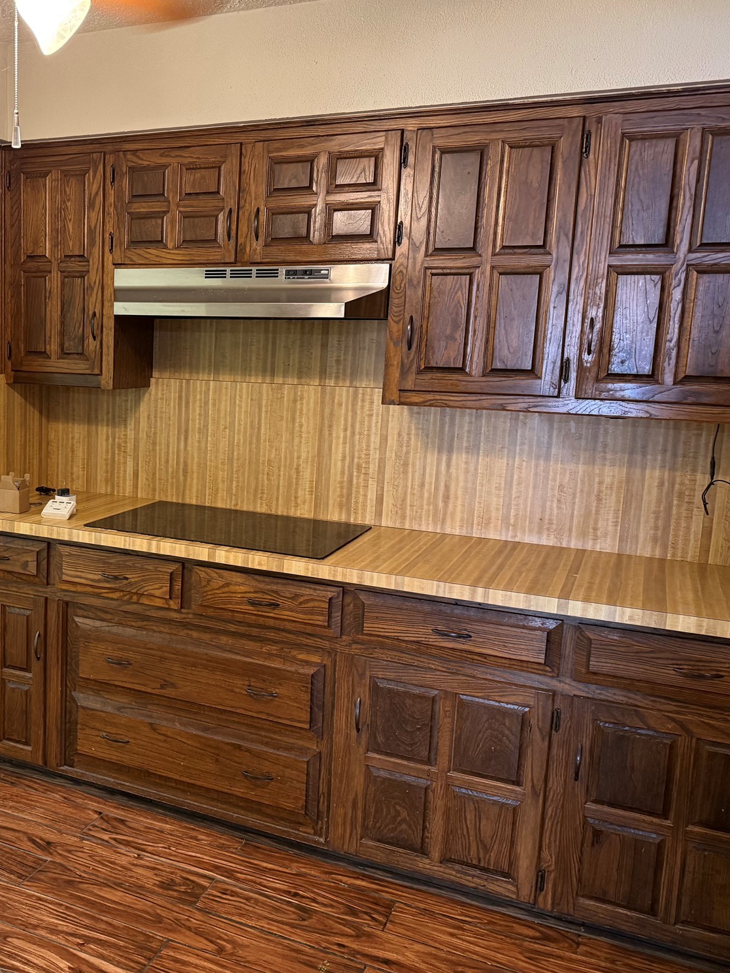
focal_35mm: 33
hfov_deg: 41.0
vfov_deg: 55.3
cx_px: 139
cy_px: 480
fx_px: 928
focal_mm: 6.76
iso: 320
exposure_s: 1/60
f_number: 1.78
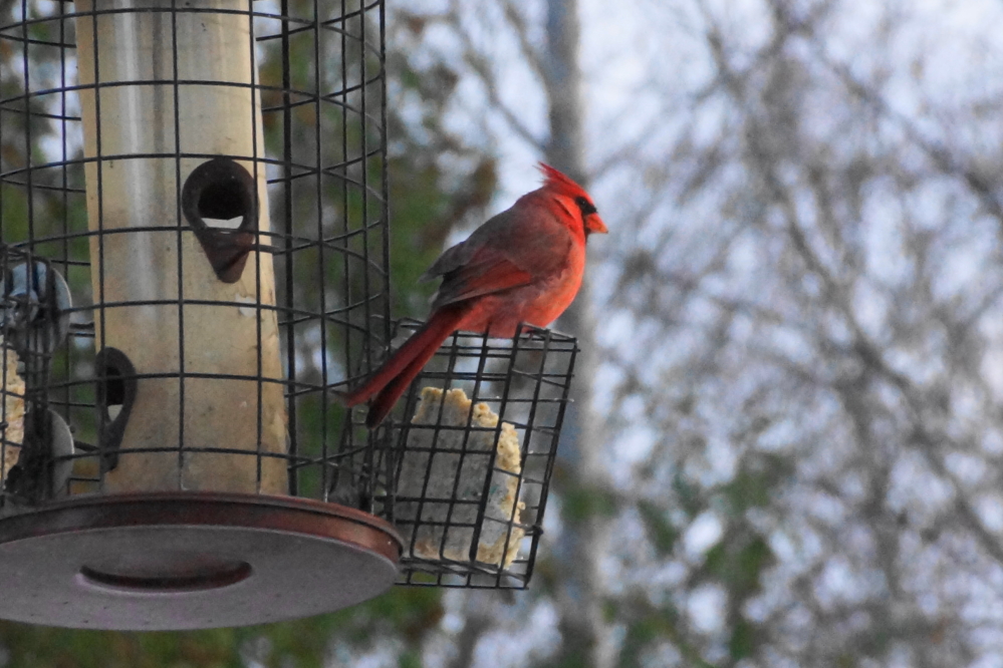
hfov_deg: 5.5
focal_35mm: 375
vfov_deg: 3.7
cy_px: 334
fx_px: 10447
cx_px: 502
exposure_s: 1/50
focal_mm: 250
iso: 1600
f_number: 14
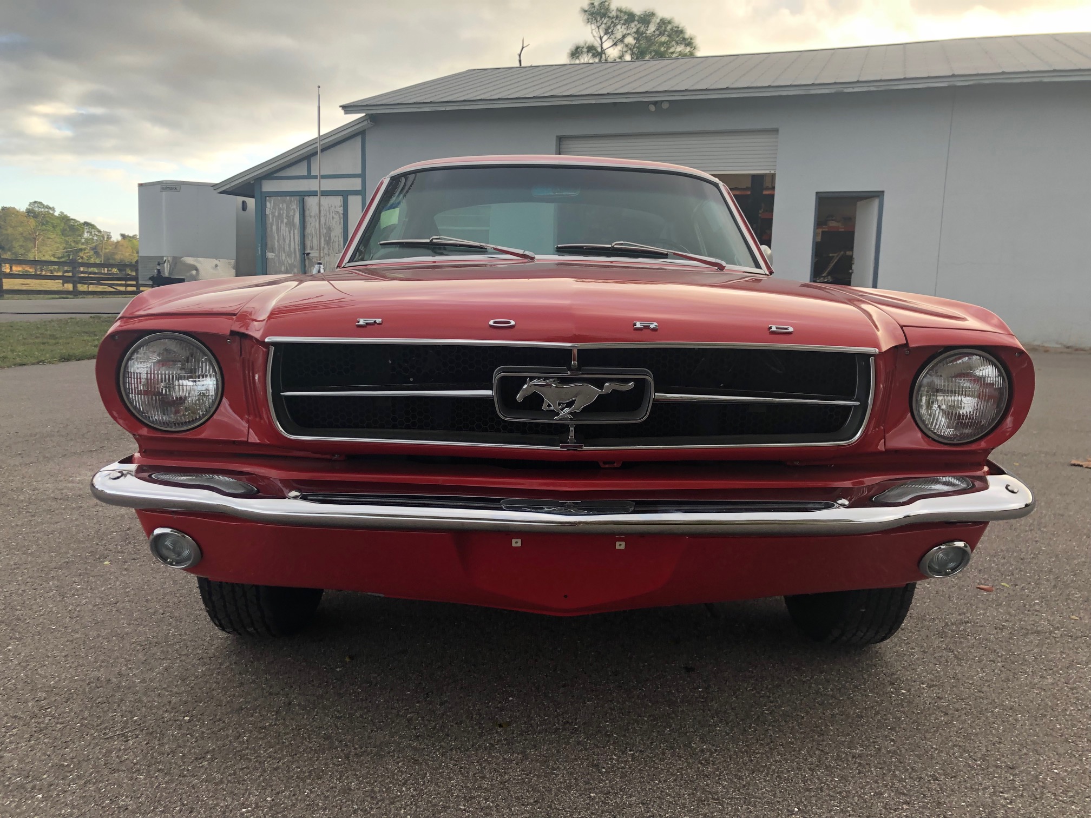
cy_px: 409
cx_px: 546
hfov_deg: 63.4
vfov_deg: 49.7
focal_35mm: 28
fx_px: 882
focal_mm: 4
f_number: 1.8
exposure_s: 1/120
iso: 25
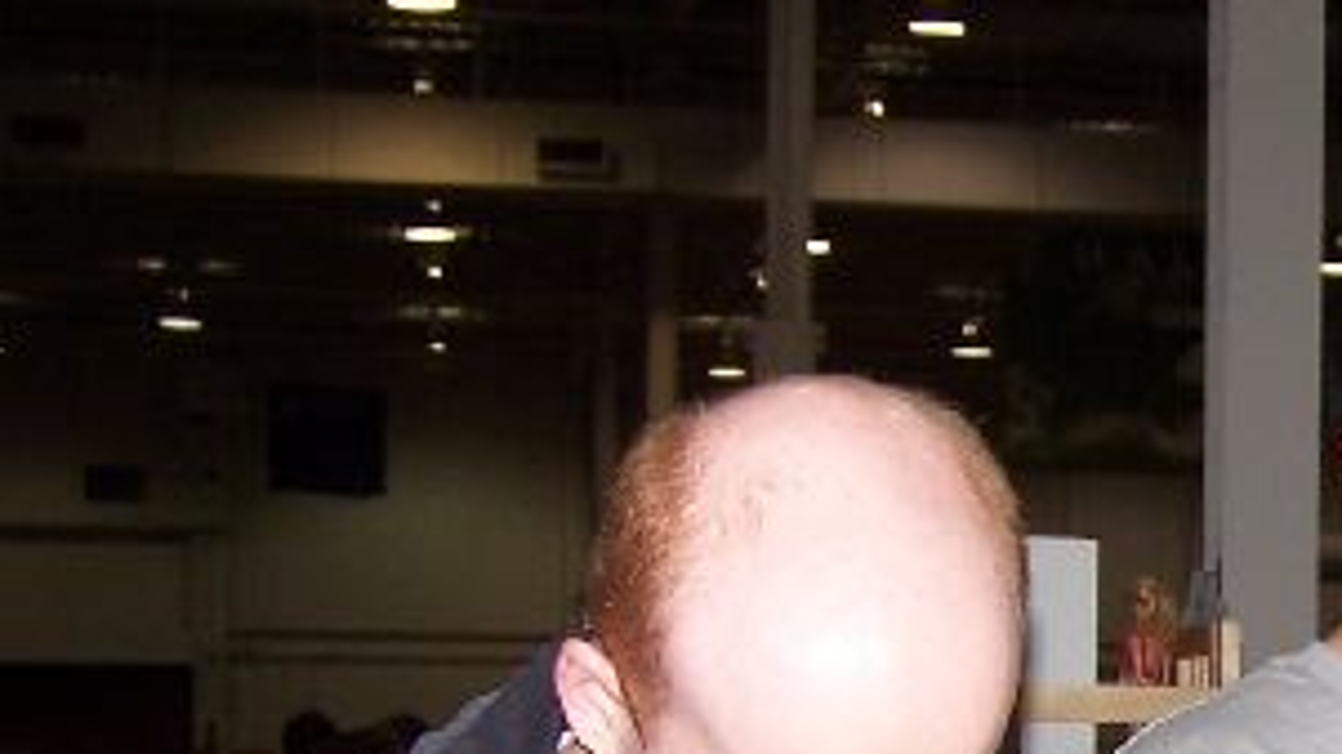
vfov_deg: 9.9
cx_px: 1850
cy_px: 1053
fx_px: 4233
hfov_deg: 16.8
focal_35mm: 119
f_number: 2.8
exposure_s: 1/60
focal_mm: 6.3
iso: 80
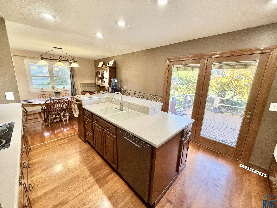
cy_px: 104
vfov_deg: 85.7
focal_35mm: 14
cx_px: 138
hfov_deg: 102.1
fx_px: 112
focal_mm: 2.22
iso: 250
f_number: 2.2
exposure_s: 1/120
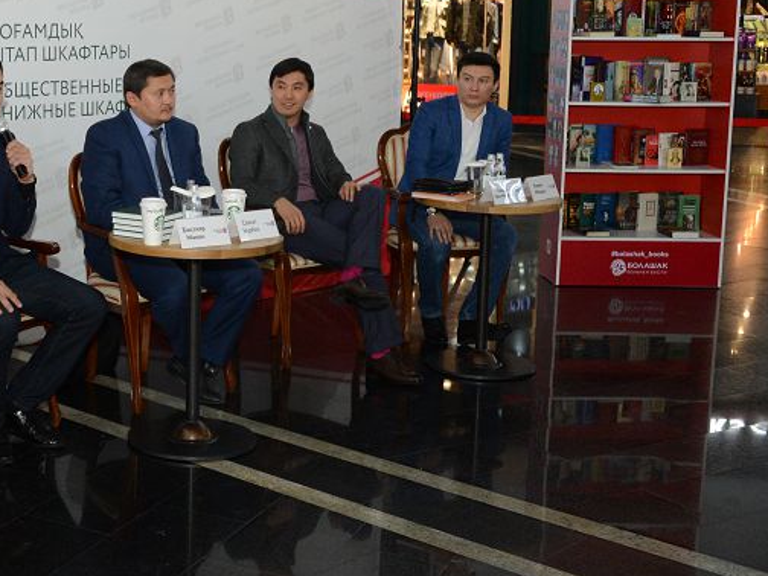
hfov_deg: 30.1
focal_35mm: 61
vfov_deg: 23.9
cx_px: 55
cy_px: 195
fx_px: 1353
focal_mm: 32
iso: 4000
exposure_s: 1/160
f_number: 3.8
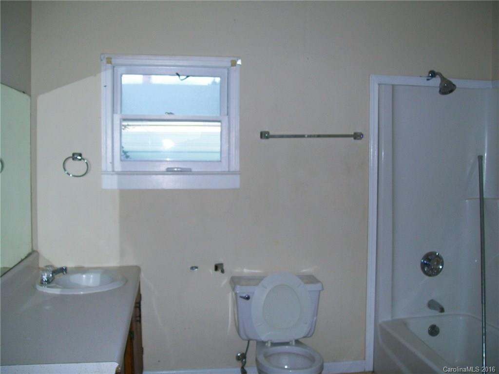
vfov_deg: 39.7
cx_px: 250
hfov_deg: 51.4
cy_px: 187
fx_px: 519
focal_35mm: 36
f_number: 2.7
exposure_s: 1/60
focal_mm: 6
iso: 64
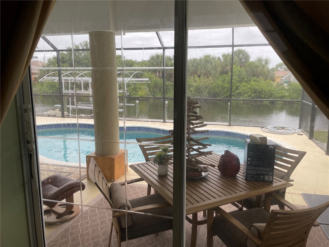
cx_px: 164
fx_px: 247
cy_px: 124
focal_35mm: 26
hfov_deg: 67.3
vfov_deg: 53.1
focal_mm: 4.2
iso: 32
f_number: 1.6
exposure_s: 1/489
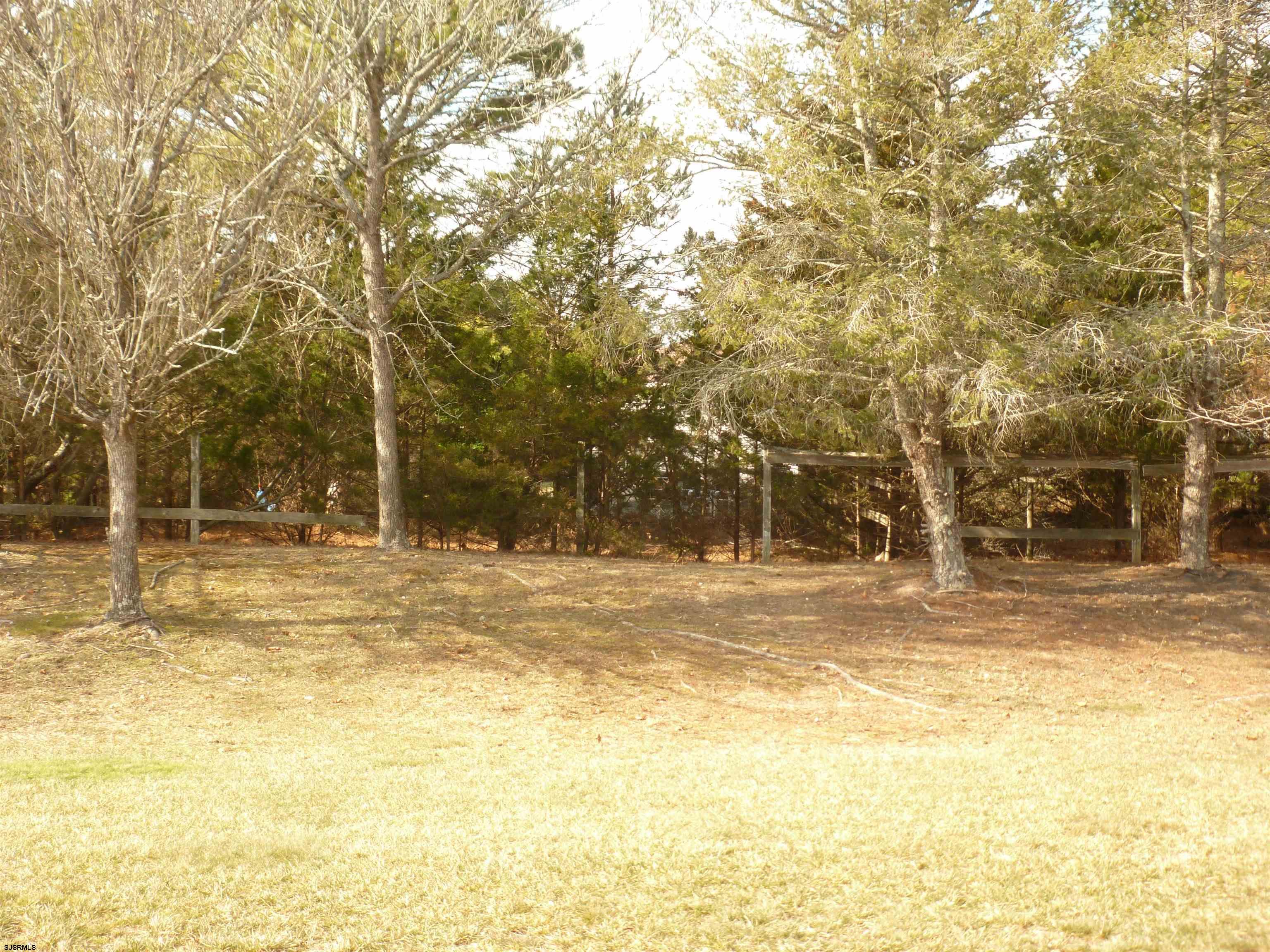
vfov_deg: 32.2
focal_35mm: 45
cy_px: 476
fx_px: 1651
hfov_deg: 42.1
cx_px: 635
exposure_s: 1/100
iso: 100
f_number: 4
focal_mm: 8
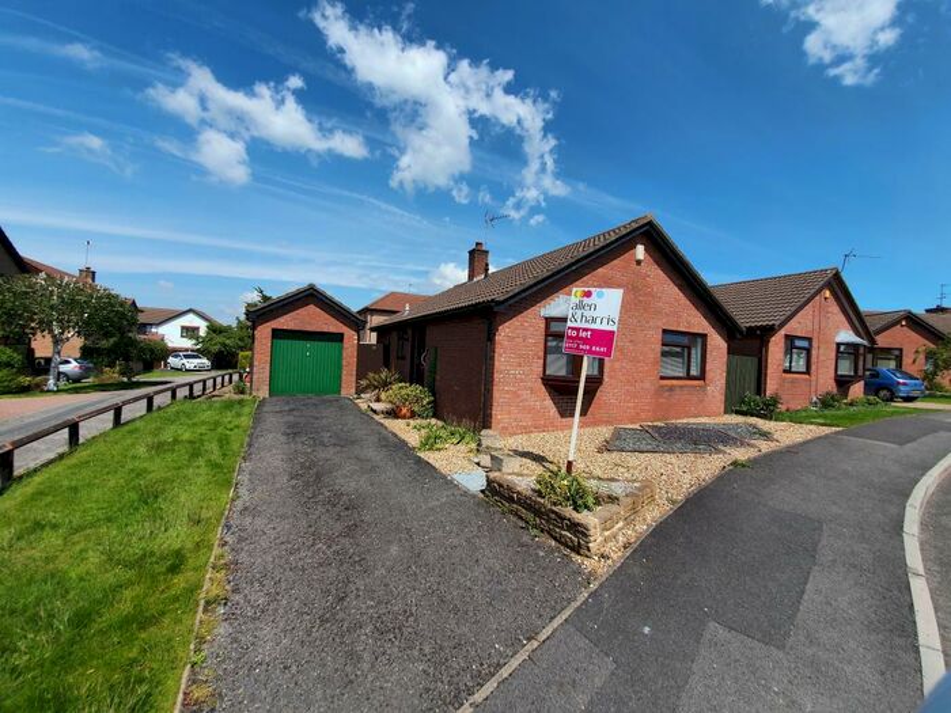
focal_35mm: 13
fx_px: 357
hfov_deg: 106.2
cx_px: 476
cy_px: 356
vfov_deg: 89.9
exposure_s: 1/1224
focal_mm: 1.8
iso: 50
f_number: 2.2
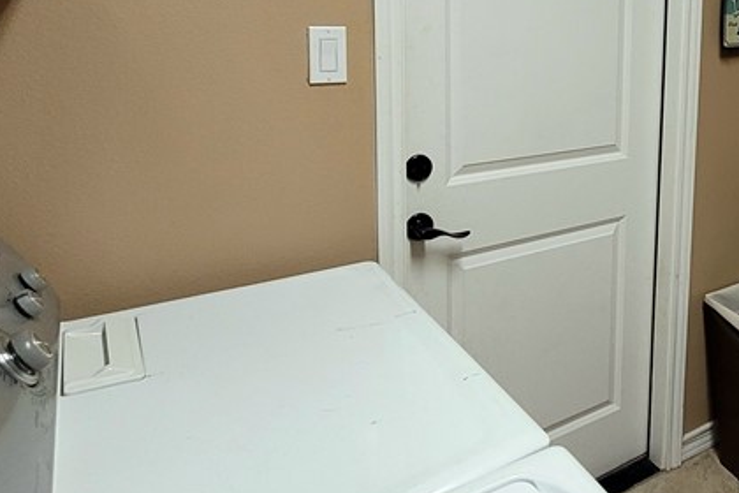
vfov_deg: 38.3
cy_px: 90
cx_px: 665
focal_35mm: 33
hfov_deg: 50.7
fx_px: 677
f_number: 2.2
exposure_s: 1/60.2
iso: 250
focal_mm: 1.74
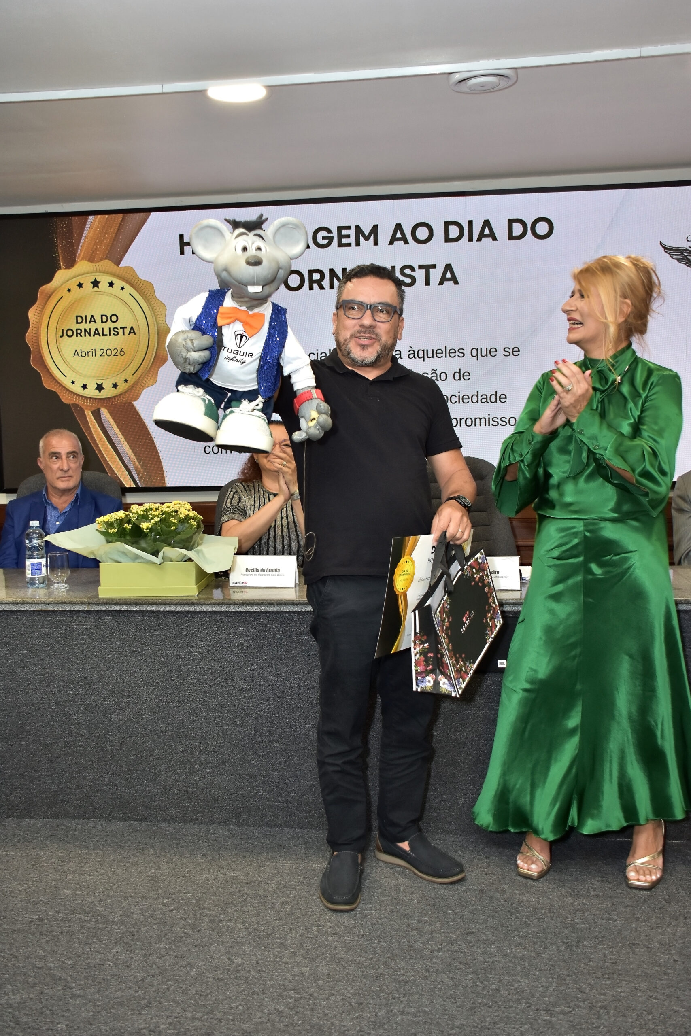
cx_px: 346
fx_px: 950
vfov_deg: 57.2
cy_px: 518
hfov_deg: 40.0
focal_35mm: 33
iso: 640
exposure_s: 1/80
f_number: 4.5
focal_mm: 22
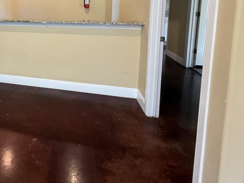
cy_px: 21
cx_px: 34
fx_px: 183
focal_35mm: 26
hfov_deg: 59.3
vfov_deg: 48.0
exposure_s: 1/60
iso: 250
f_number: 2.2
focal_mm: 2.22
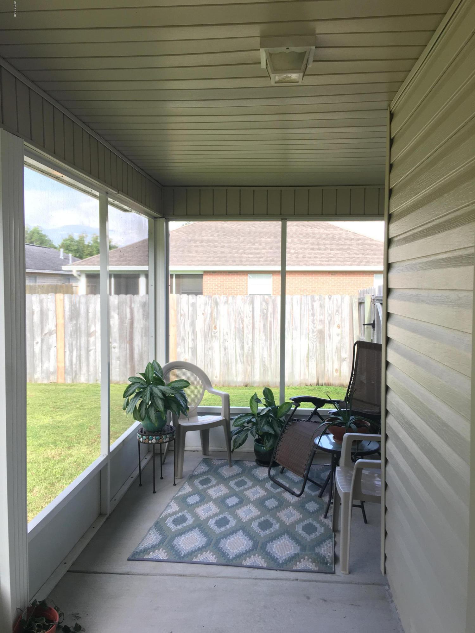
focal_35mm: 29
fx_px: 531
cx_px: 238
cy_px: 316
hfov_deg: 48.2
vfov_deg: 61.7
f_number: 2.2
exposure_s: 1/120
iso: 32
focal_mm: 4.15
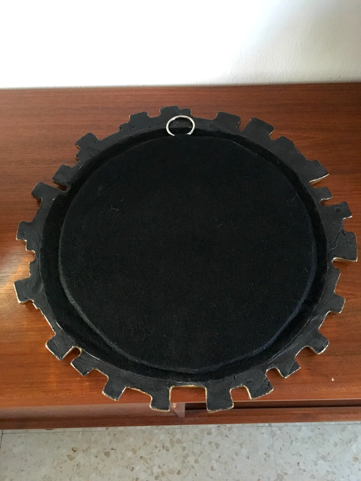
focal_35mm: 29
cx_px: 180
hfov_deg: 48.2
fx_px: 403
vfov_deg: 61.7
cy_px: 240
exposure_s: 1/17
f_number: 2.2
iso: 320
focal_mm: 4.15
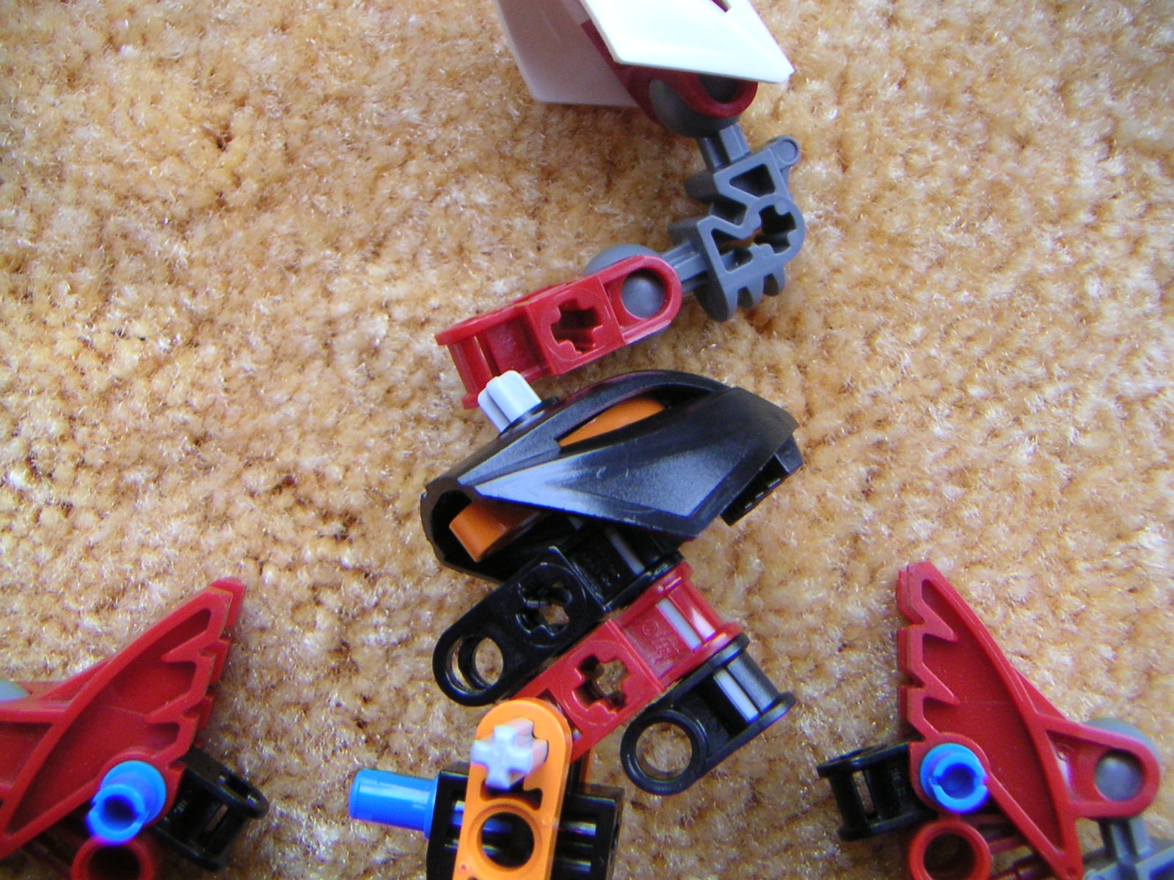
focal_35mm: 39
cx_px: 587
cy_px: 440
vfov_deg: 36.8
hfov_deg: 47.9
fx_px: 1323
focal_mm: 5.1
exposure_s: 1/45
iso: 125
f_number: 2.9
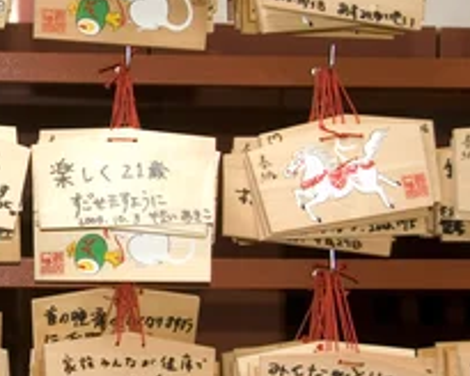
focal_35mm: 98
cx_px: -83
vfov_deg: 15.7
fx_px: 1363
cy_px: 158
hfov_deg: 18.6
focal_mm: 26
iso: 200
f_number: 4
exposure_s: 1/100
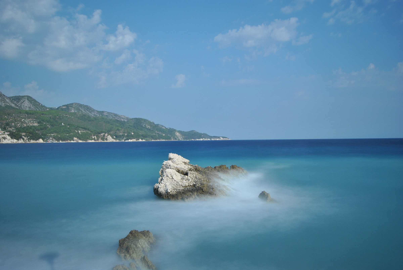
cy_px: 135
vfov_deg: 43.7
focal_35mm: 30
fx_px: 336
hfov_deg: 61.9
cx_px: 202
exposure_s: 30
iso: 100
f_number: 10
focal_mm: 20
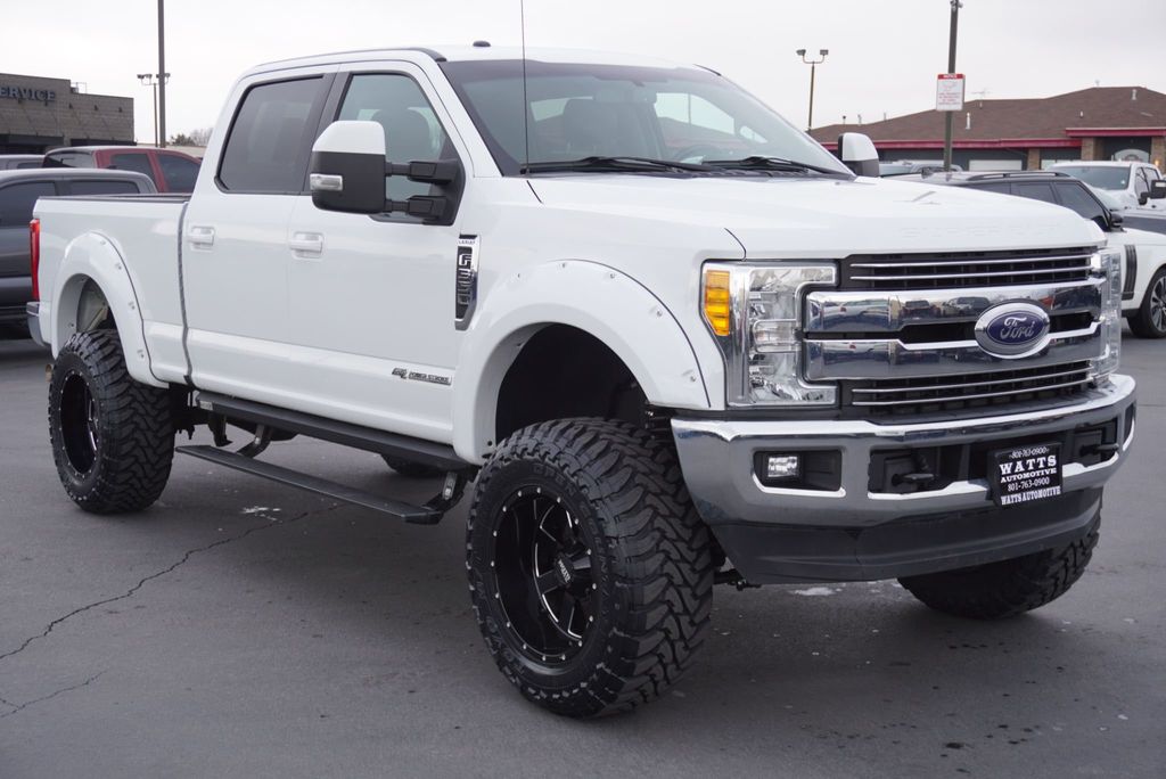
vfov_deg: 26.5
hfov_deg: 38.9
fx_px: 1653
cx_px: 583
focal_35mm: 51
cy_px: 390
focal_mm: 34
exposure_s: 1/80
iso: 100
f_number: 5.6
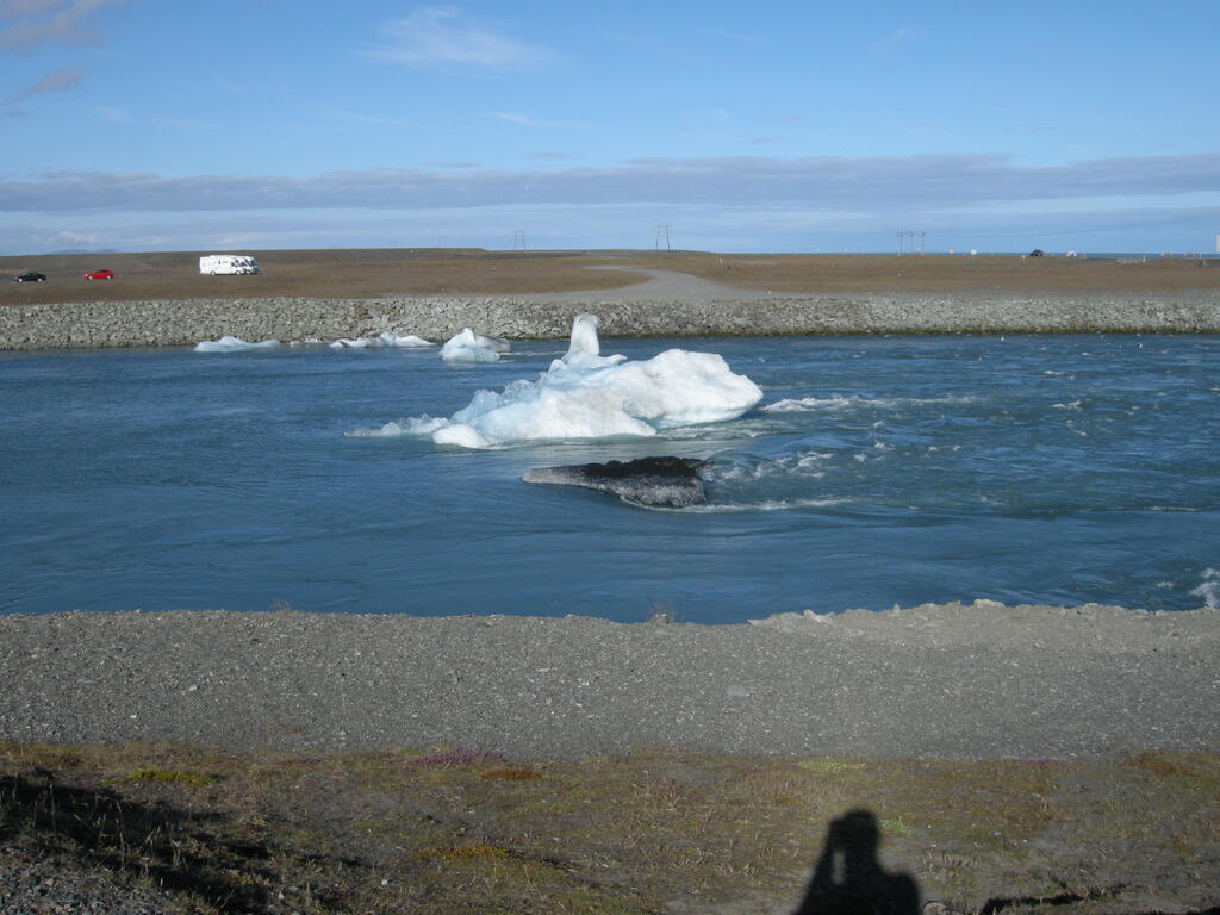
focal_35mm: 35
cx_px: 610
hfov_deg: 52.6
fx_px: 1234
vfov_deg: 40.7
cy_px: 458
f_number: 6.8
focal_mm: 7.5
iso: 100
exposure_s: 1/382
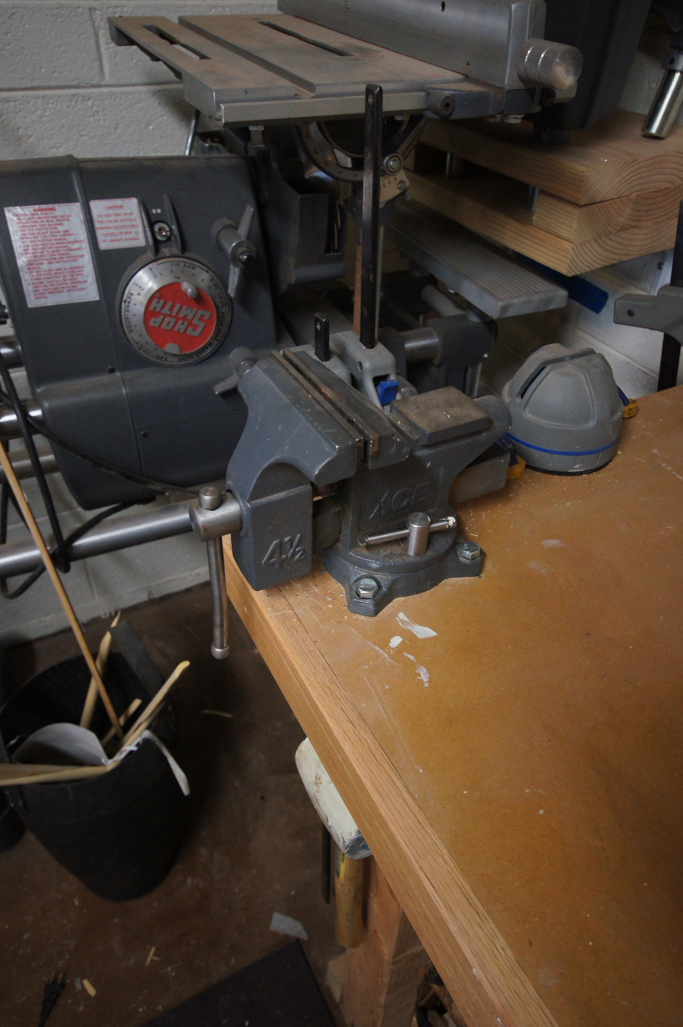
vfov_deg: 70.5
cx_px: 342
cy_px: 514
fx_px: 727
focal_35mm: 26
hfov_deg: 50.3
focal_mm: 17
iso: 1600
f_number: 5.6
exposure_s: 1/20
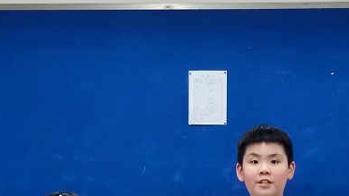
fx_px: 1509
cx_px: 228
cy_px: 148
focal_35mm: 163
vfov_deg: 7.4
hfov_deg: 13.2
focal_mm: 6.72
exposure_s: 1/100
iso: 421
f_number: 1.69
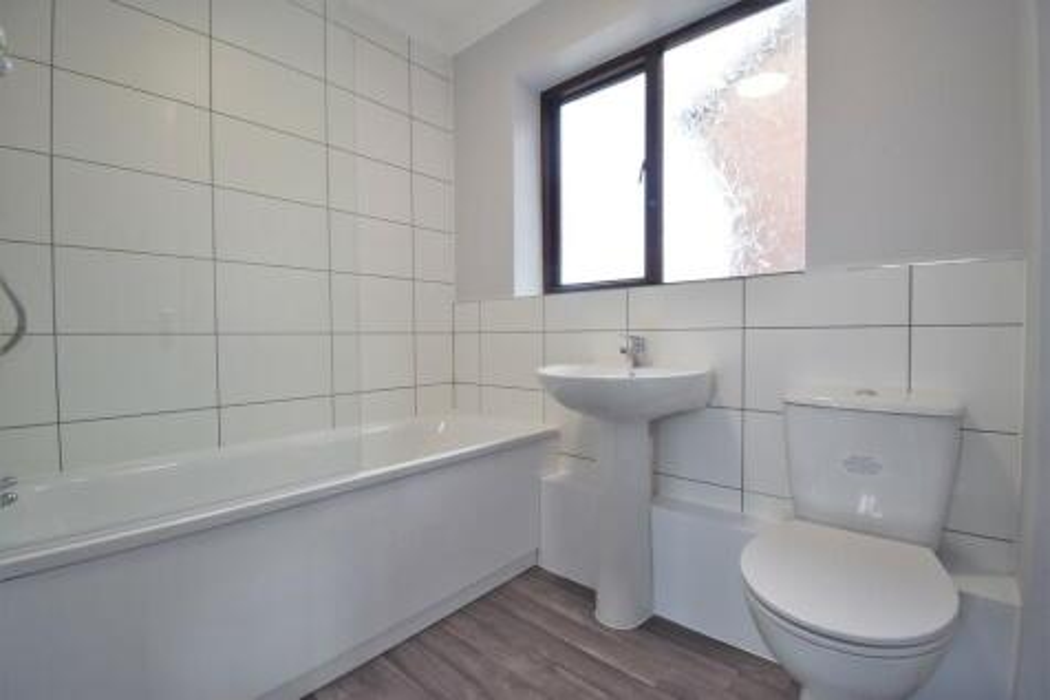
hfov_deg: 100.4
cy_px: 350
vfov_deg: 77.3
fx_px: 437
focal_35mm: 15
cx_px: 525
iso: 640
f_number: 6.3
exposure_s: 1/160
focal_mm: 10
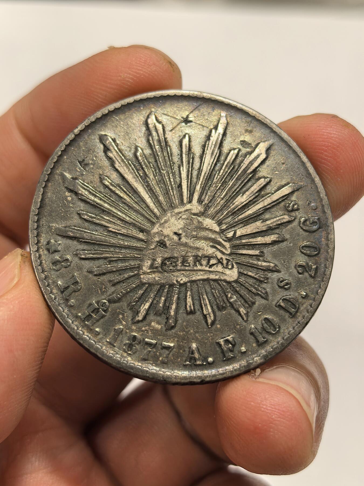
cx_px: 182
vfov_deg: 35.5
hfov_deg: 27.0
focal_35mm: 54
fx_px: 757
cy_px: 243
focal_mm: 6.98
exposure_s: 1/100
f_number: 2
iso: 250
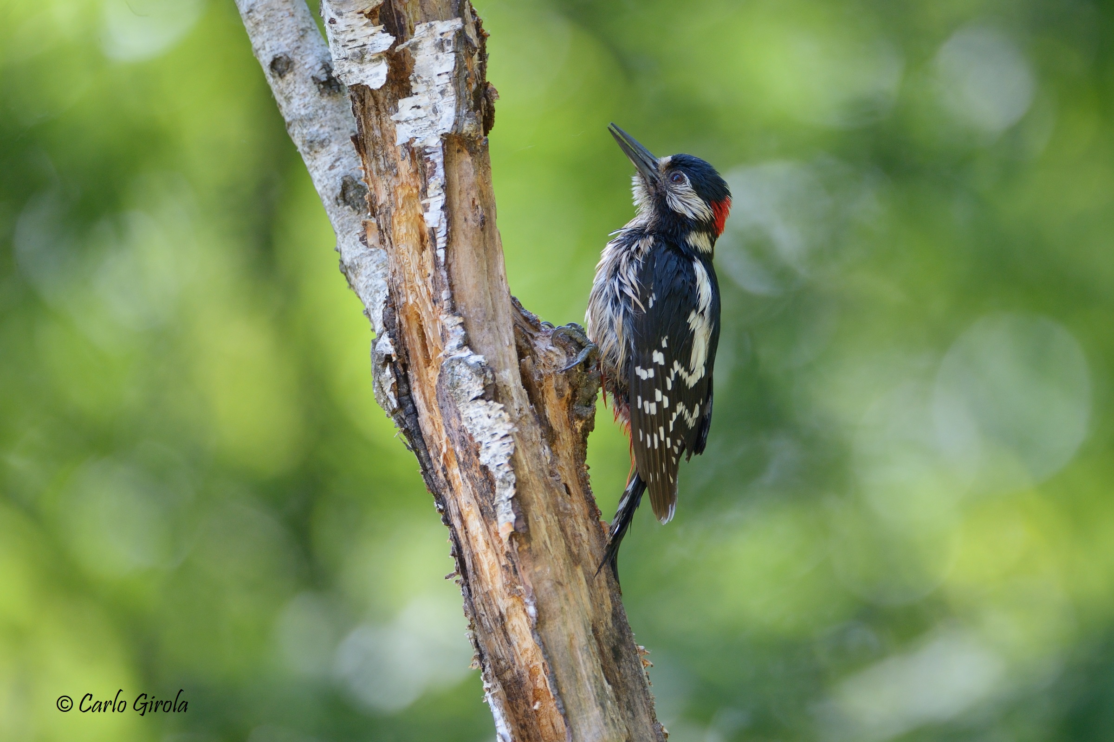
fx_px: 12377
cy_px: 371
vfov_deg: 3.4
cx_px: 557
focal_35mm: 400
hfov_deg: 5.2
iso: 1250
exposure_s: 1/500
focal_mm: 400
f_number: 4
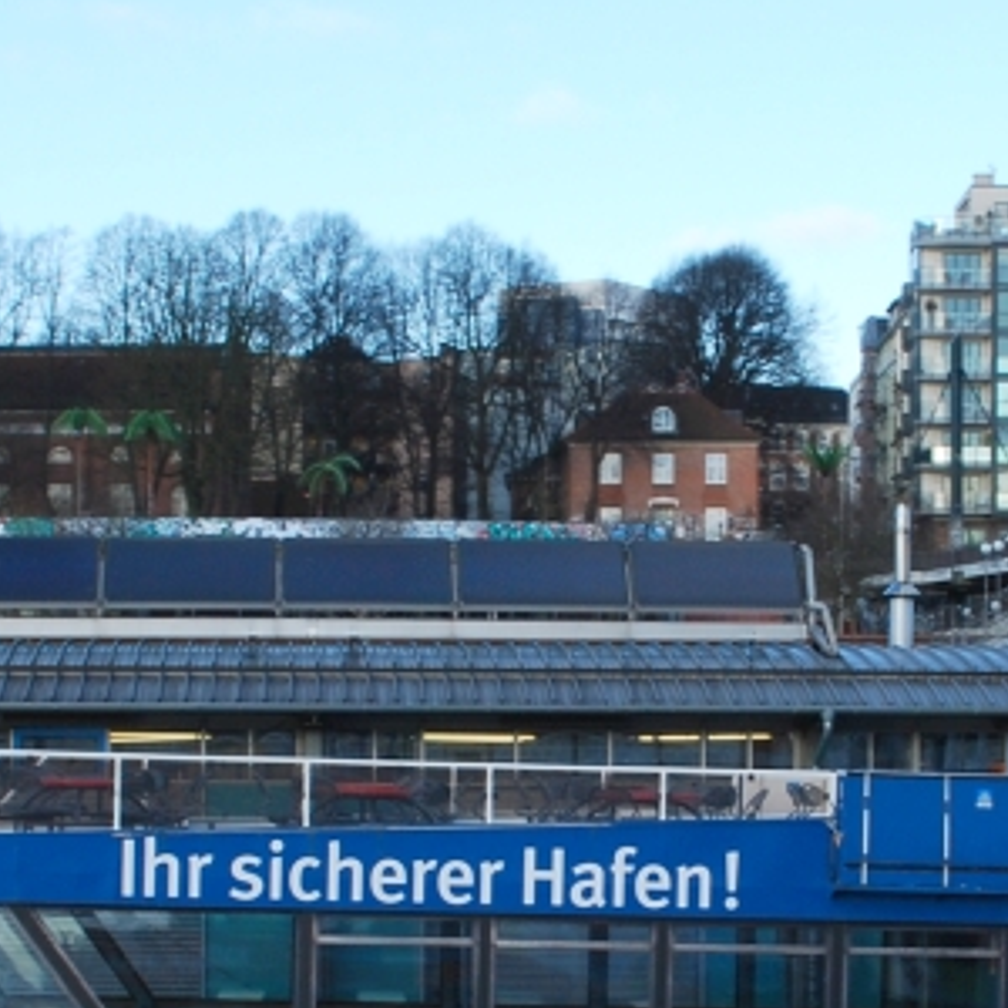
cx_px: 672
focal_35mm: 87
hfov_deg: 19.9
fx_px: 2866
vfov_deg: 19.8
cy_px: 795
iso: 200
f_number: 9
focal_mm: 20
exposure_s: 1/100
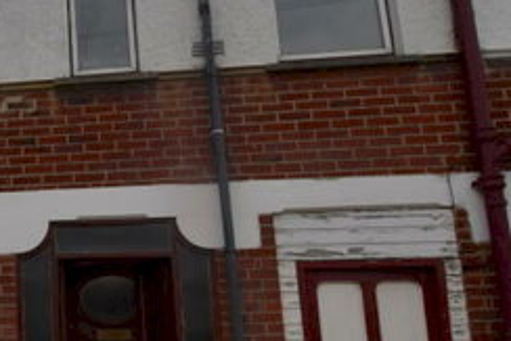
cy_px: 198
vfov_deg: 31.2
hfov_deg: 38.1
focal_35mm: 43
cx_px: -46
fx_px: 611
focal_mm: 10
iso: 200
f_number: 9
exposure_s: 1/320
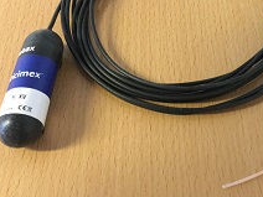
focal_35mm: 52
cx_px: 198
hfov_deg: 36.0
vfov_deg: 27.8
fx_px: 395
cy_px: 64
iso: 640
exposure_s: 1/17
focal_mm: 3.3
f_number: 2.4
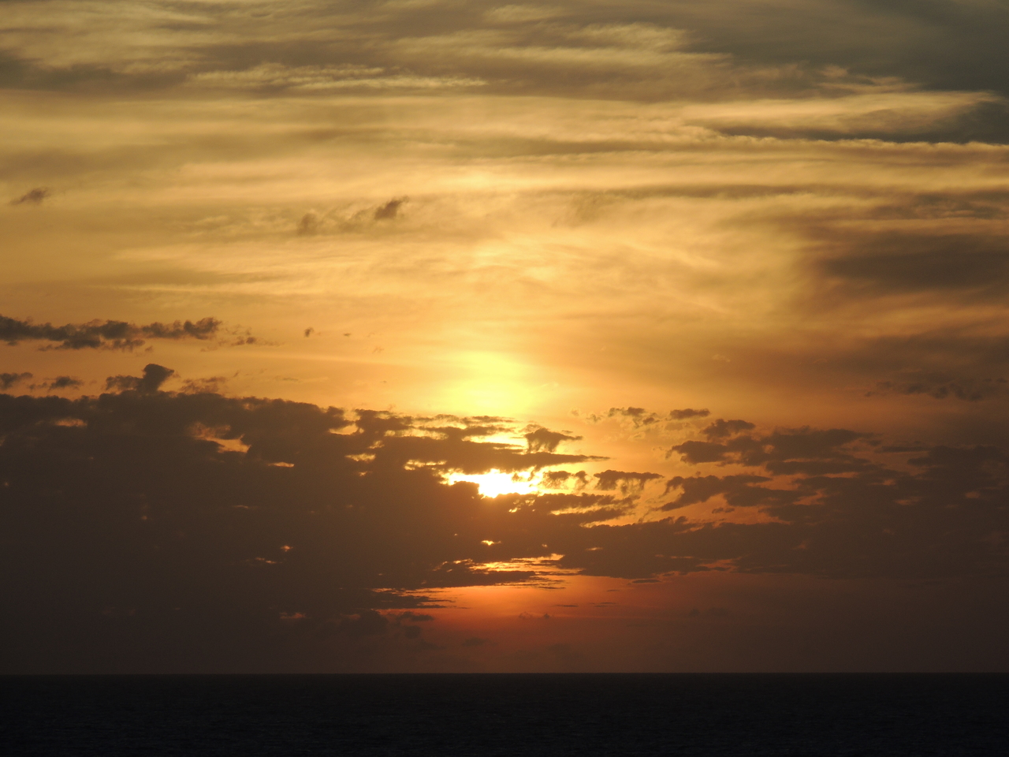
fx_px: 6558
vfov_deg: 6.6
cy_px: 378
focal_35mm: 225
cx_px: 504
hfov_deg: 8.8
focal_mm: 40.1
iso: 100
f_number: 4.6
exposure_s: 1/1600
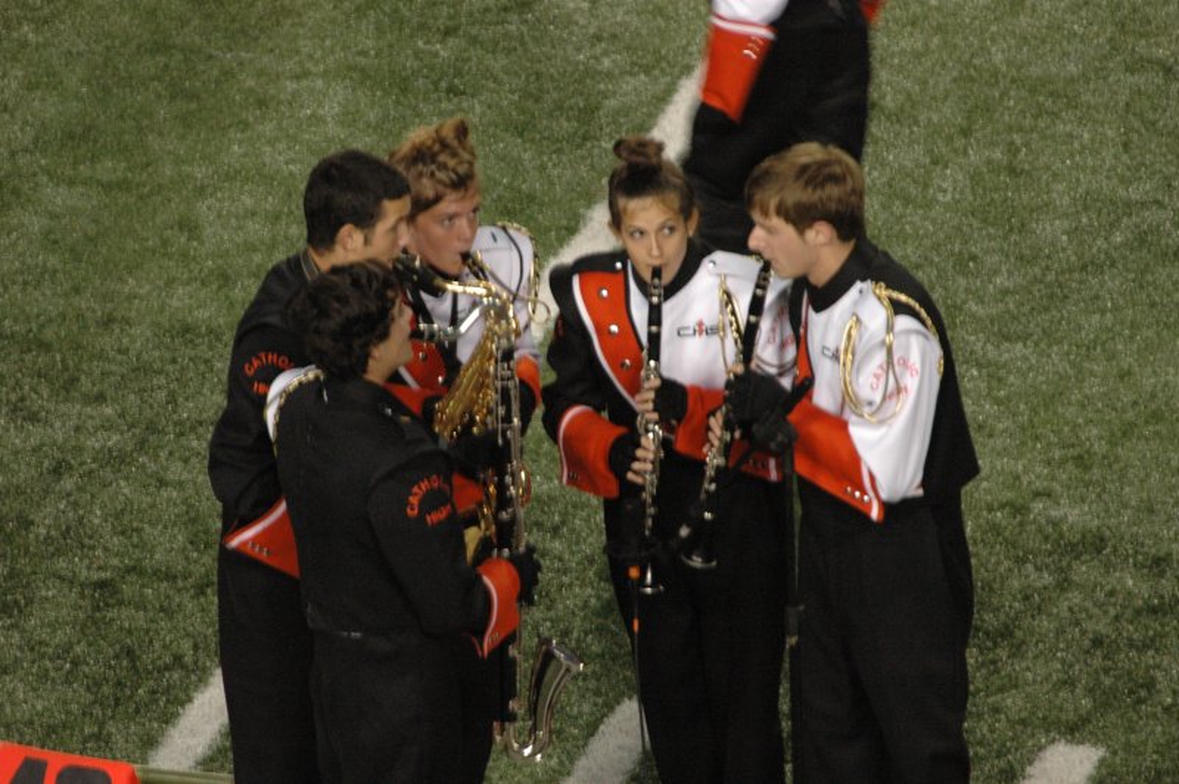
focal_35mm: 600
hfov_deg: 3.4
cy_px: 392
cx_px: 590
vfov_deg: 2.3
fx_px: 19633
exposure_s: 1/60
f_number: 5.6
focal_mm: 400
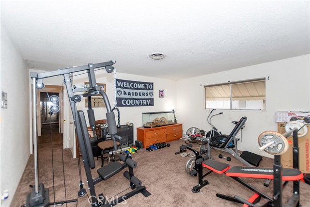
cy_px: 104
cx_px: 155
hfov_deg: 100.4
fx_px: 129
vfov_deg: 77.4
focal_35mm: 15
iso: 320
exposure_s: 1/160
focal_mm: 10
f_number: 3.5
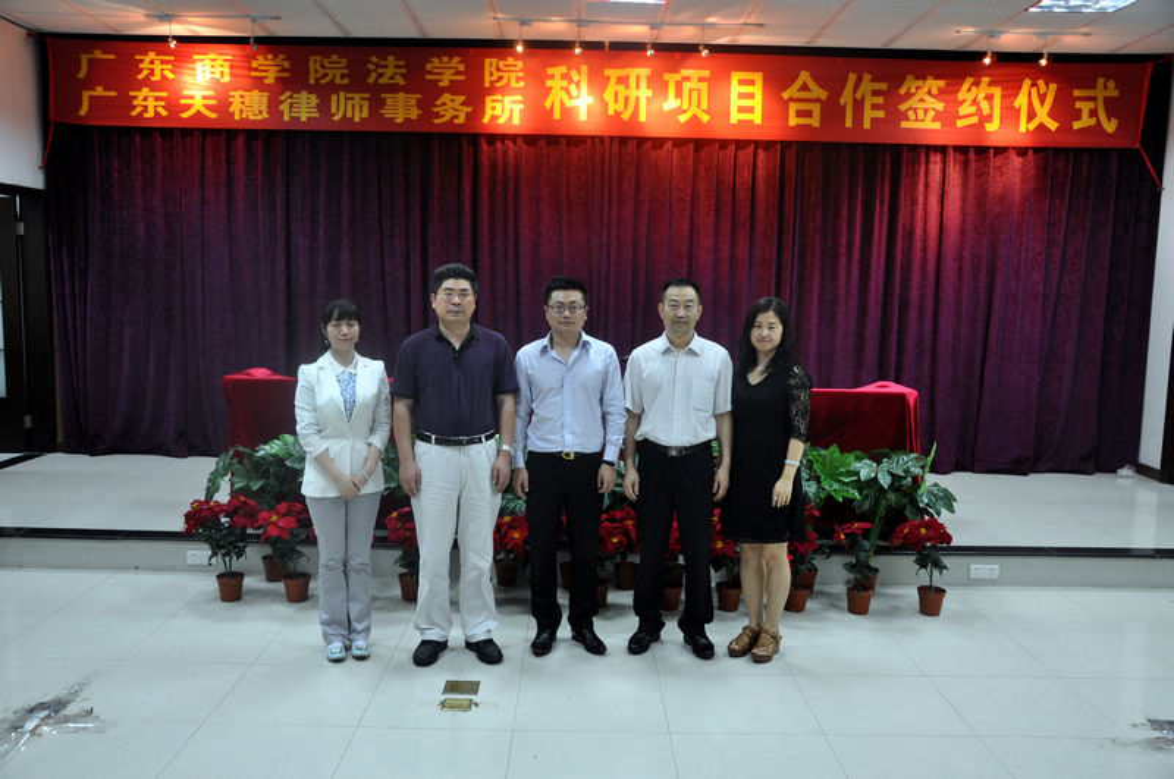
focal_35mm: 32
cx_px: 587
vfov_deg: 41.6
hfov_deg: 59.6
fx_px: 1026
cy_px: 390
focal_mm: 21
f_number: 4
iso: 560
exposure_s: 1/15
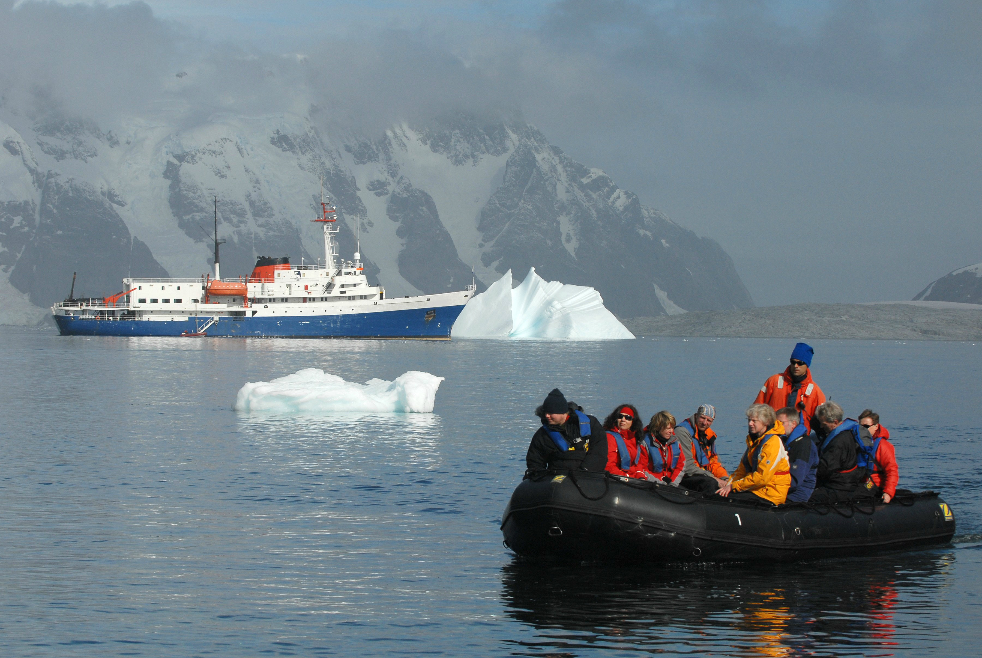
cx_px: 491
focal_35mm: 105
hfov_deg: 19.4
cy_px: 329
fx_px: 2868
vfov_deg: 13.1
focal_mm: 70
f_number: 7.1
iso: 200
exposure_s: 1/1000
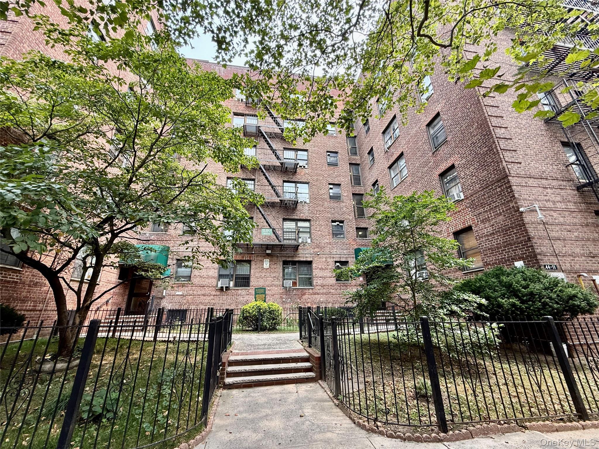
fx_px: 242
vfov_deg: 85.7
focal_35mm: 14
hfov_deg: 102.1
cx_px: 300
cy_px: 224
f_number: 2.2
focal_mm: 2.22
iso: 64
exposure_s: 1/203
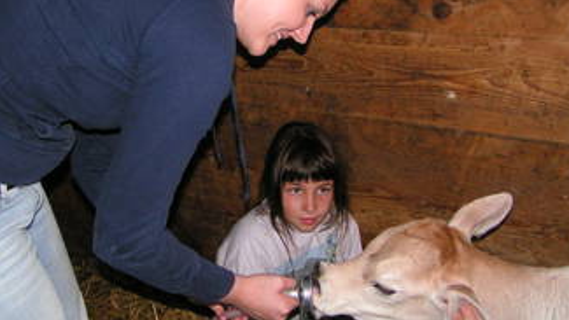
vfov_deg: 23.5
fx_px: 770
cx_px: 236
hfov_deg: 40.4
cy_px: 122
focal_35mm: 51
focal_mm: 5.8
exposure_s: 1/40
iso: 200
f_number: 2.8
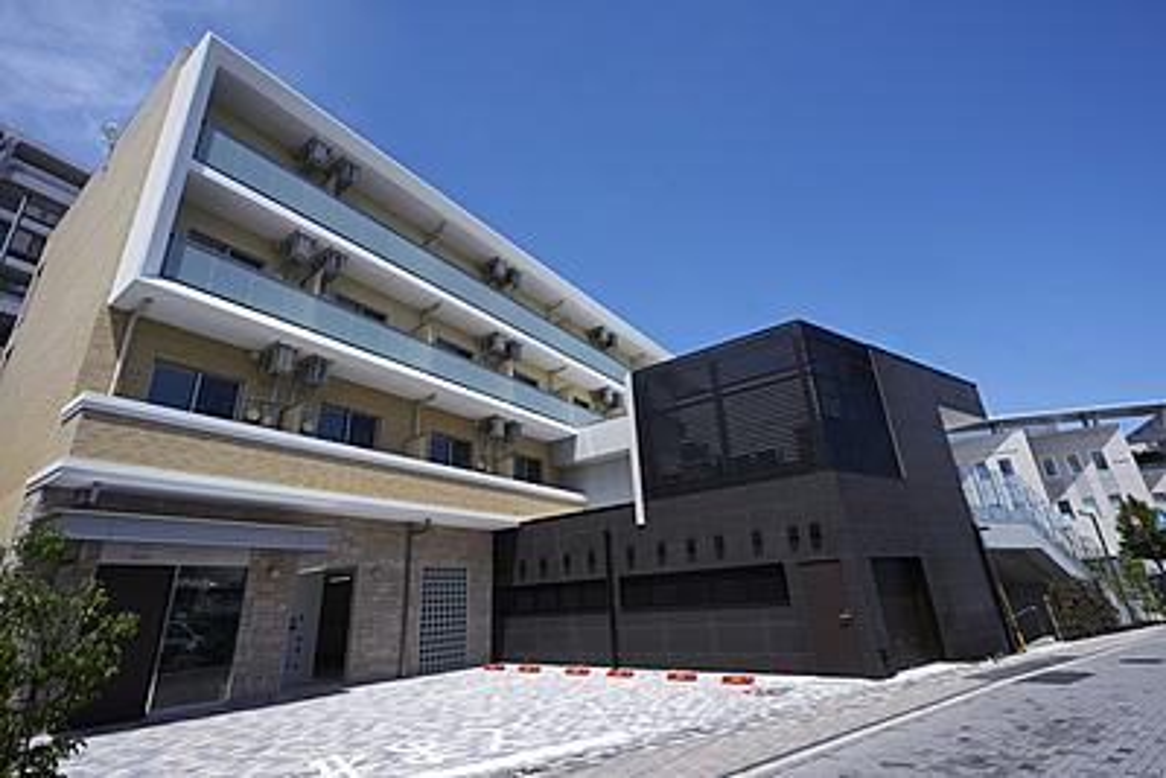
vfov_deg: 73.8
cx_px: 583
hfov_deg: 96.7
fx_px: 518
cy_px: 389
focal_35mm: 16
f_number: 11
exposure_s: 1/640
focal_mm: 16
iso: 400
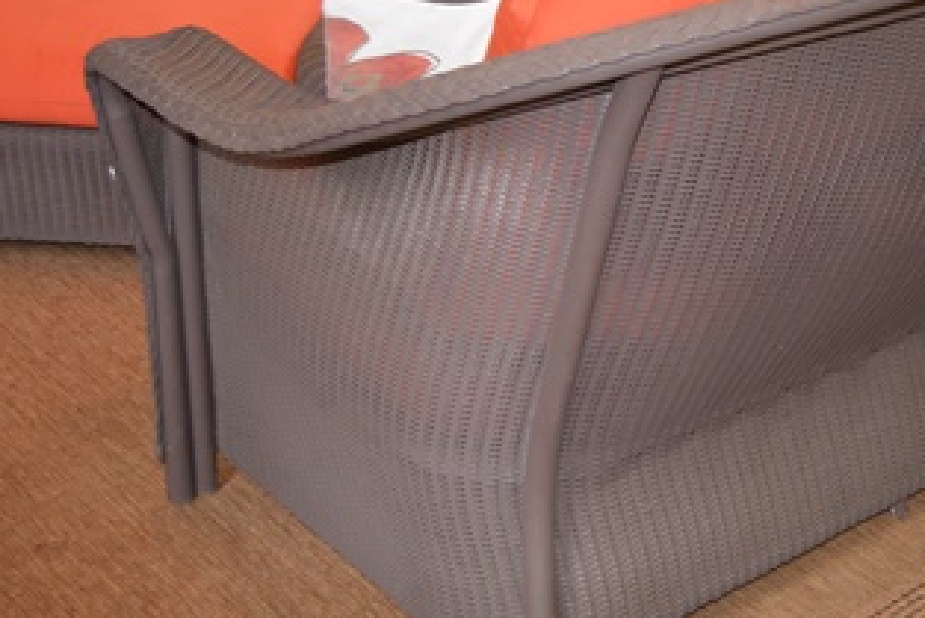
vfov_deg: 19.7
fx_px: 1774
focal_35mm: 69
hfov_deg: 28.0
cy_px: 234
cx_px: 848
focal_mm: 24
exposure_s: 1/60
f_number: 4
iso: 1100
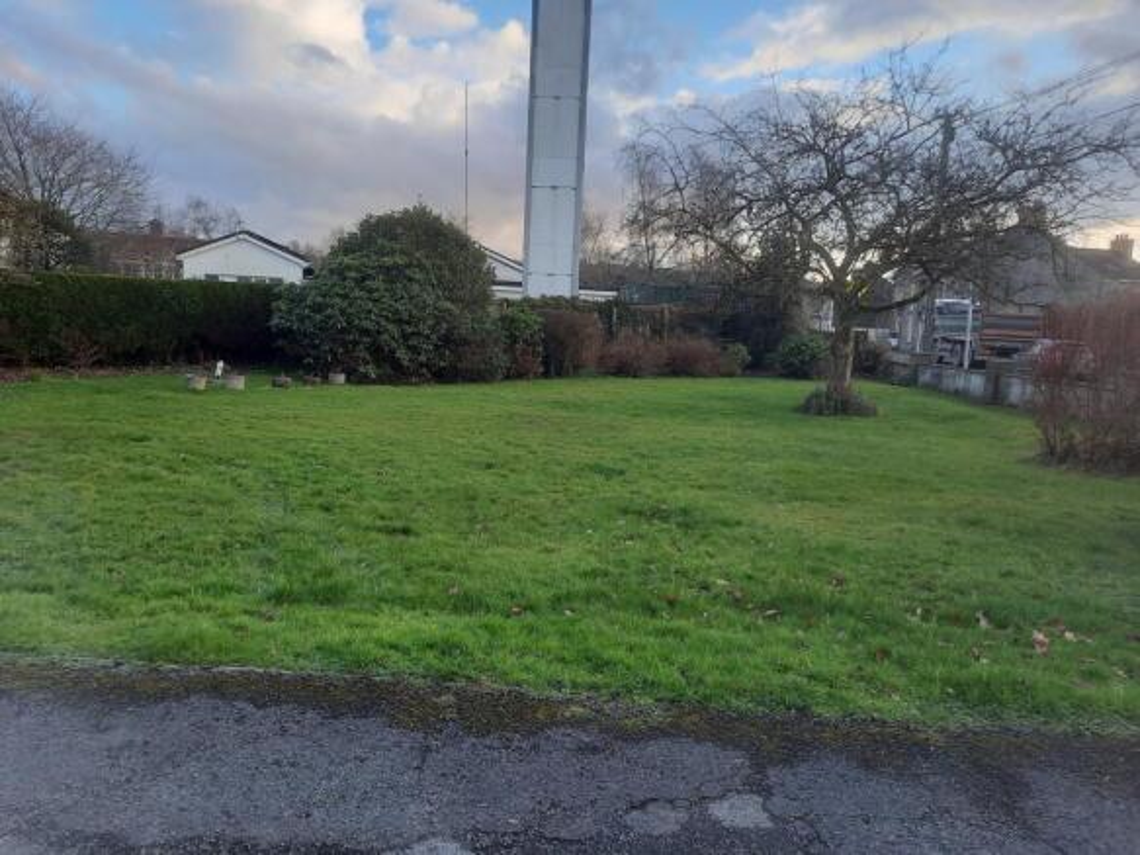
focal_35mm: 25
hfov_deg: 69.4
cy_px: 428
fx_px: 823
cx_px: 570
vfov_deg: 54.9
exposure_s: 1/100
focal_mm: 4.6
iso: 32
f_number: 2
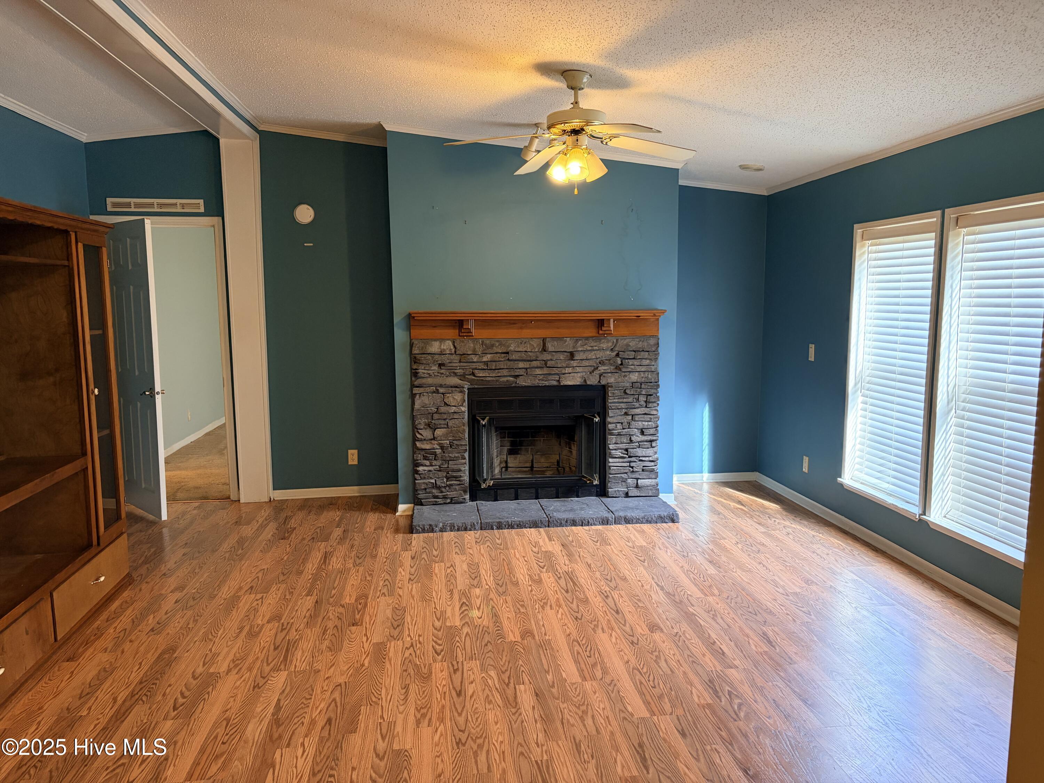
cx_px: 522
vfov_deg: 53.1
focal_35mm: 26
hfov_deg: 67.3
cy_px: 392
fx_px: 784
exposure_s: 1/60
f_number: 1.6
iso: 200
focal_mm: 5.96
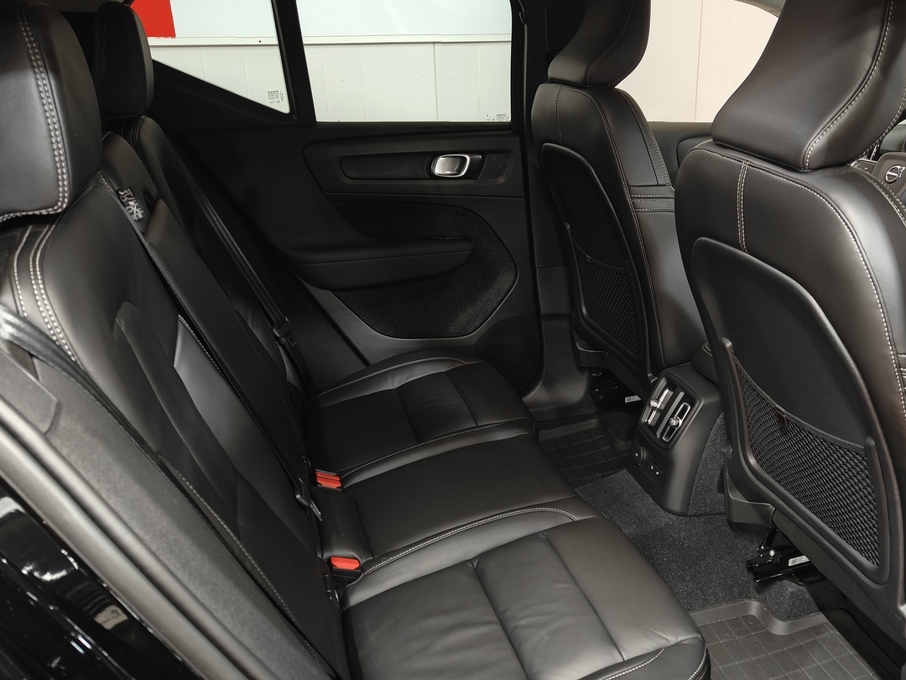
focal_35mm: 32
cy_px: 365
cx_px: 536
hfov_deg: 56.5
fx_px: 838
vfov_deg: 44.1
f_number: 1.8
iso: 1250
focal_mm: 5.59
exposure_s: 1/33
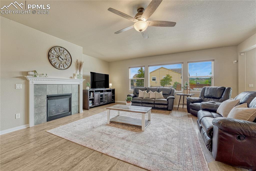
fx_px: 100
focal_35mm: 14
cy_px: 86
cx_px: 128
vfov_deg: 81.3
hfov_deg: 104.2
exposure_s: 1/250
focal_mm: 14
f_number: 8
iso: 400
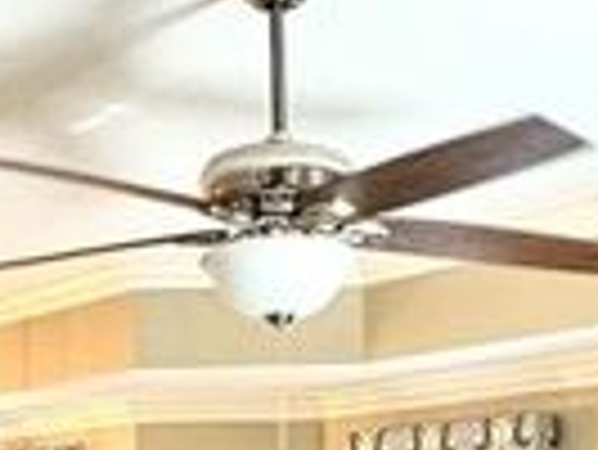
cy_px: 711
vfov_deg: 17.5
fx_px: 1280
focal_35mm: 74
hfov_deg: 26.2
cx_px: 236
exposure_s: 1/60
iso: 400
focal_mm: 2.22
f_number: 2.2
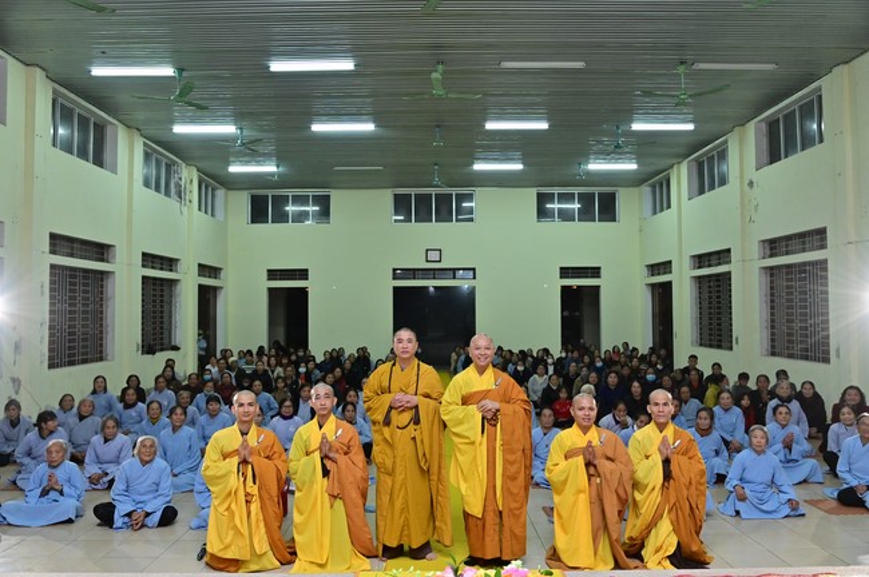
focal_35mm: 30
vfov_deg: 43.5
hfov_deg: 62.0
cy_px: 288
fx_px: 723
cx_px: 434
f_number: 5.6
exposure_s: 1/125
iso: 2000
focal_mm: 30
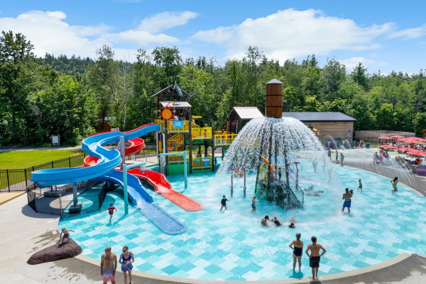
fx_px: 260
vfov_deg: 57.2
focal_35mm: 22
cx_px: 213
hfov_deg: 78.6
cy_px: 142
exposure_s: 1/3200
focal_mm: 8.38
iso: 100
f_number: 2.8
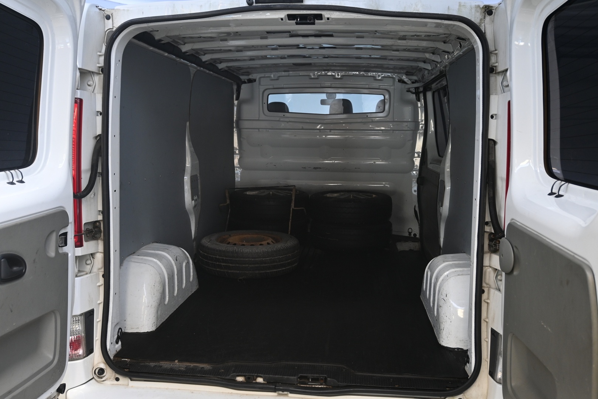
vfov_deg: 41.7
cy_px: 200
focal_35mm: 32
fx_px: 523
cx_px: 299
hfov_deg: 59.5
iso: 360
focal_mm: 21
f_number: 4
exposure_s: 1/30
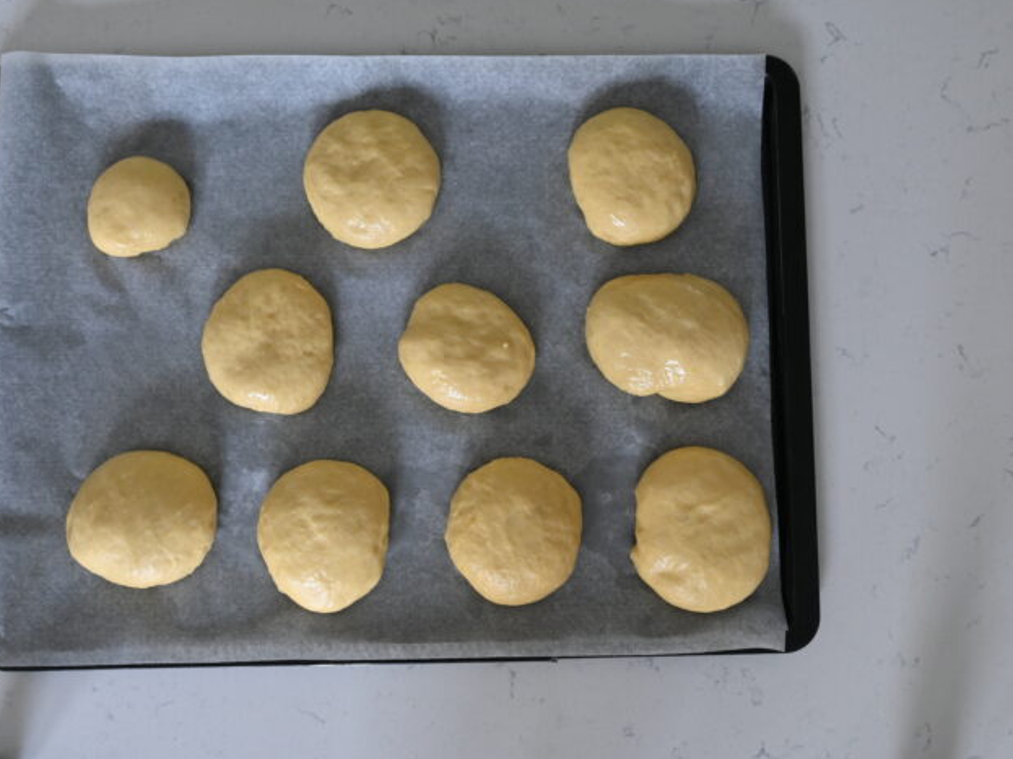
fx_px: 1170
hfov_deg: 46.8
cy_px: 384
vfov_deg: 35.9
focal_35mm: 40
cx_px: 470
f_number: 5.6
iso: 140
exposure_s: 1/15
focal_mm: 24
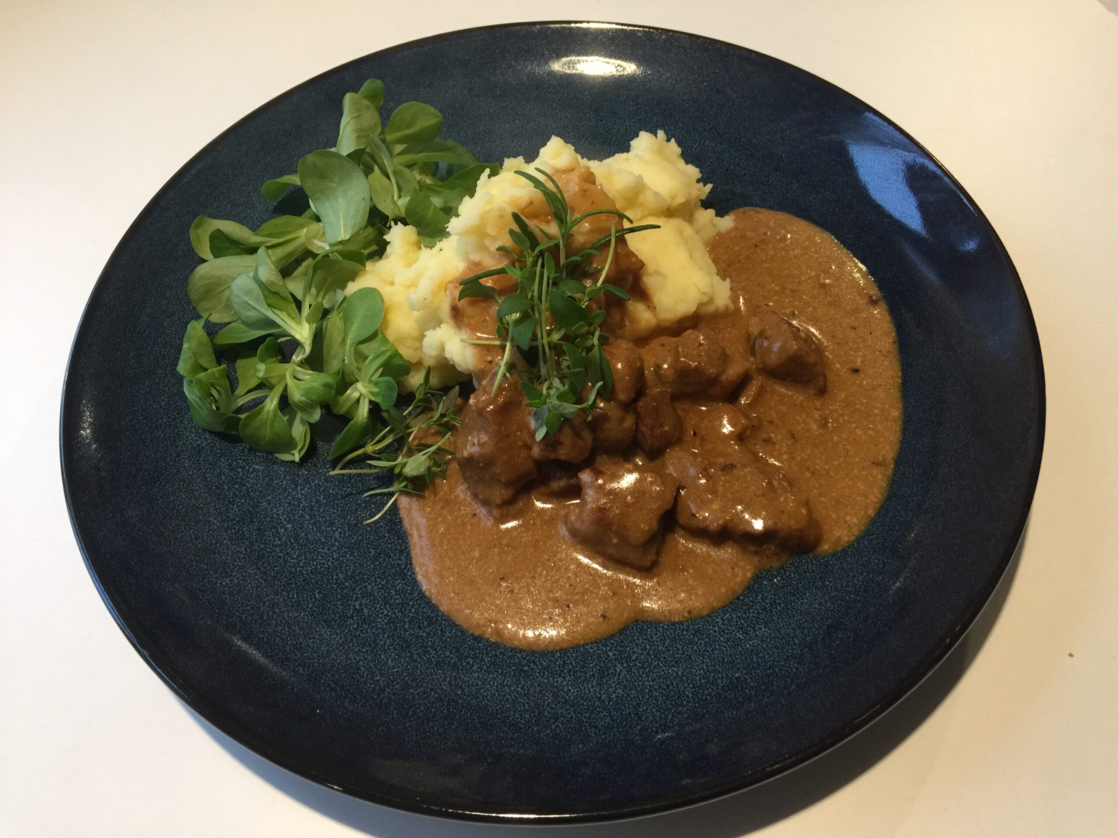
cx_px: 559
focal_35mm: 29
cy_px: 419
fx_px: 937
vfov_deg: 48.2
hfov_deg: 61.7
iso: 100
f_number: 2.2
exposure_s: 1/17
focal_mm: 4.15
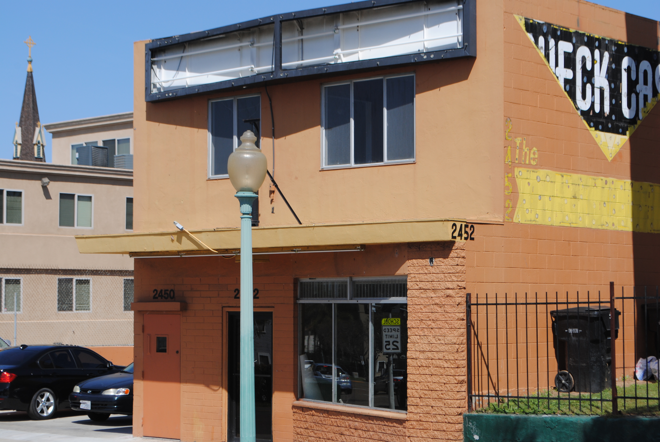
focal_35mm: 82
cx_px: 330
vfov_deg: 16.6
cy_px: 221
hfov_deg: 24.6
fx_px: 1514
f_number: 8
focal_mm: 55
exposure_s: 1/250
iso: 100
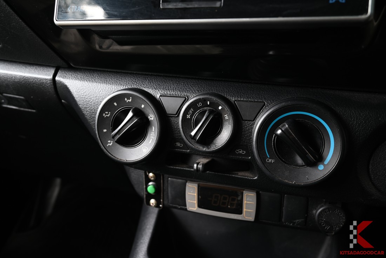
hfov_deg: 61.9
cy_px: 129
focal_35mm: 30
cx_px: 193
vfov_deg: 43.6
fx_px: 322
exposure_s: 1/30
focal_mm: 30
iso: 400
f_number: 6.3
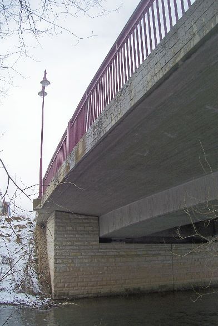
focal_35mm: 34
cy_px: 163
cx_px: 109
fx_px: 309
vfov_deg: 55.8
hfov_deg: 38.9
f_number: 5.6
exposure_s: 1/250
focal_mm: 5.6
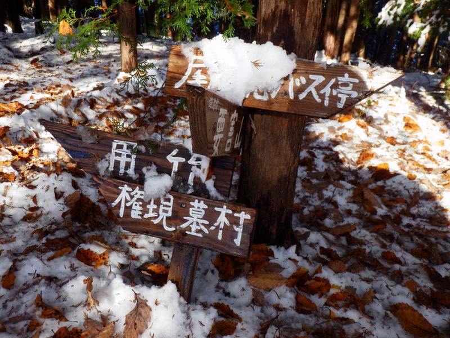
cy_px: 169
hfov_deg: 42.9
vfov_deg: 32.9
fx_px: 572
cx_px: 225
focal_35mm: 44
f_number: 4.2
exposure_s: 1/80
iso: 80
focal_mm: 7.9
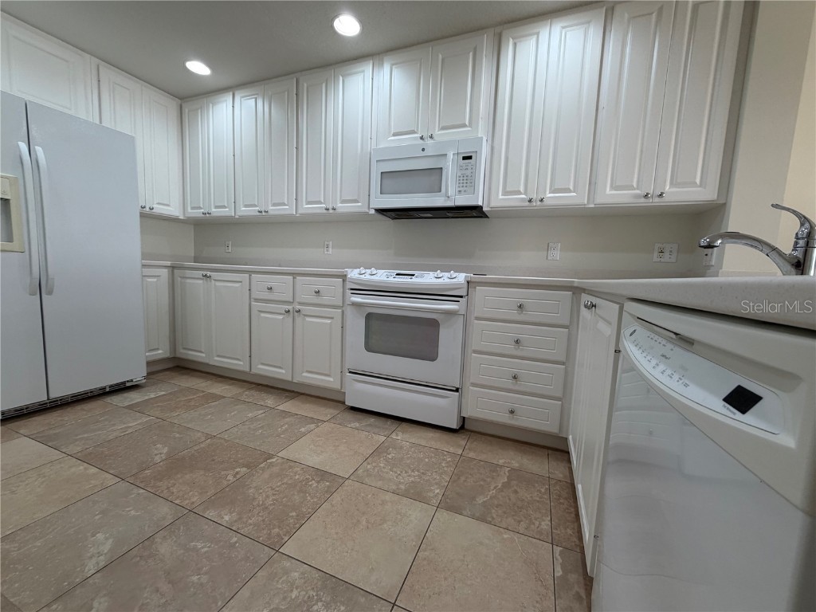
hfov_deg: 102.1
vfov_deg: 85.7
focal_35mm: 14
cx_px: 408
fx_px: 330
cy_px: 306
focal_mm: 2.22
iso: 125
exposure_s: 1/120
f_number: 2.2
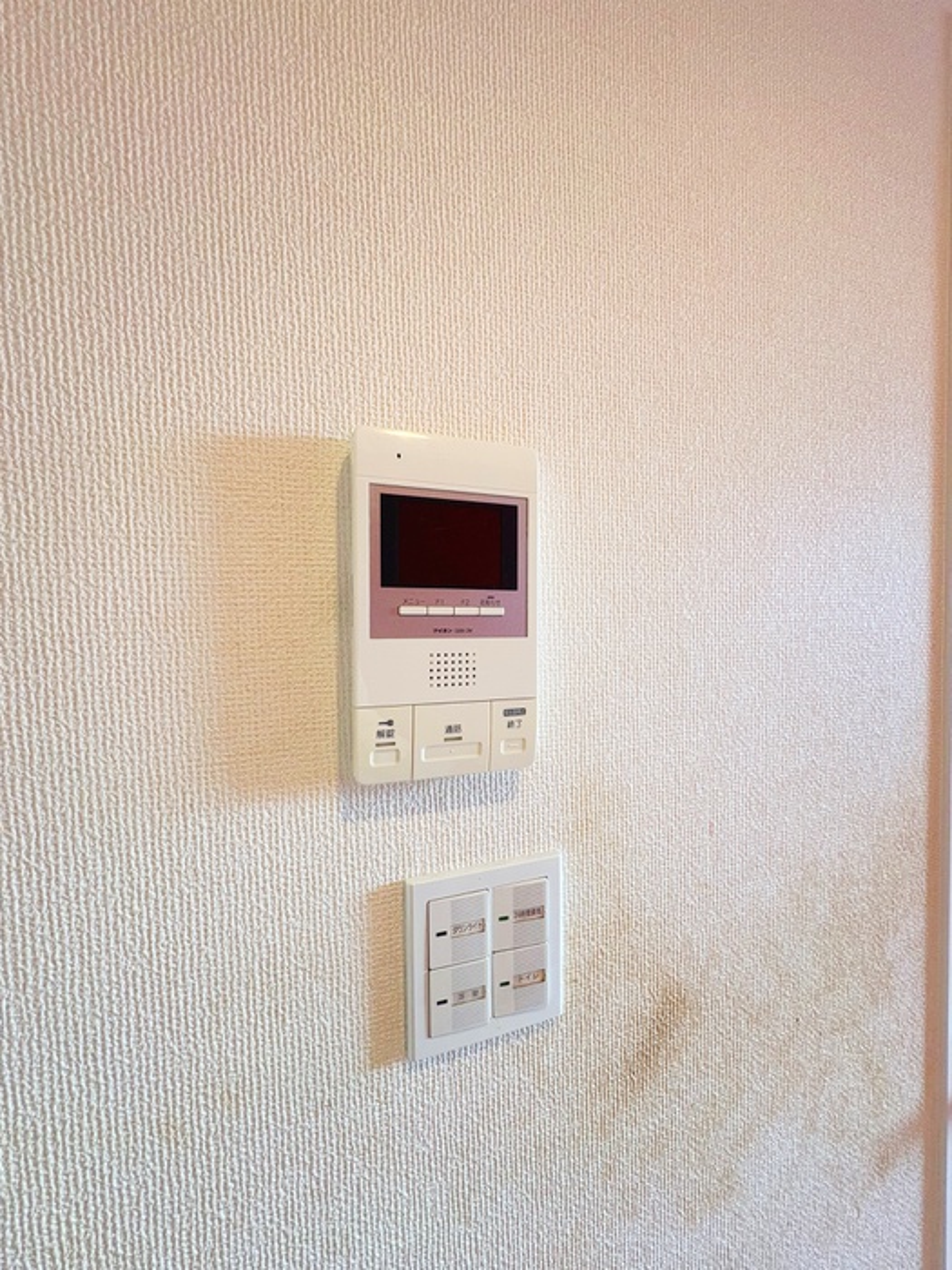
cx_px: 476
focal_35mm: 14
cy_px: 635
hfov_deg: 85.7
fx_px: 513
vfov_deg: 102.1
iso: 160
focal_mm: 2.22
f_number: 2.2
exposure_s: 1/100
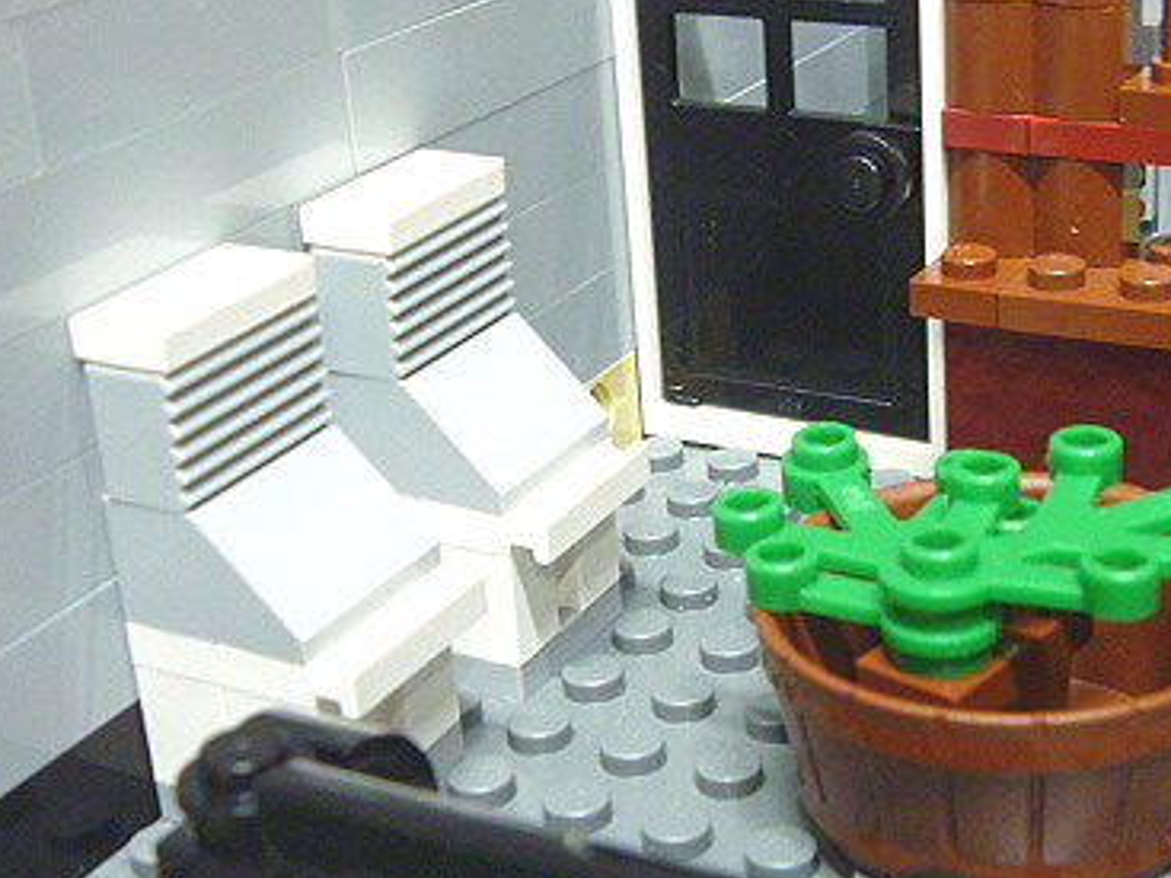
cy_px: 457
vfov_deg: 24.0
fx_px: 2063
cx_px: 747
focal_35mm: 61
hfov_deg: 31.5
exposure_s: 1/4
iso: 400
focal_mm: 6.3
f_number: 3.5
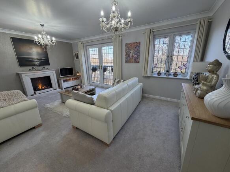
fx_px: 93
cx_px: 115
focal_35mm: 14
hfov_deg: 102.1
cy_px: 86
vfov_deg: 85.7
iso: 125
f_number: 2.2
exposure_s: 1/100
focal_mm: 2.22
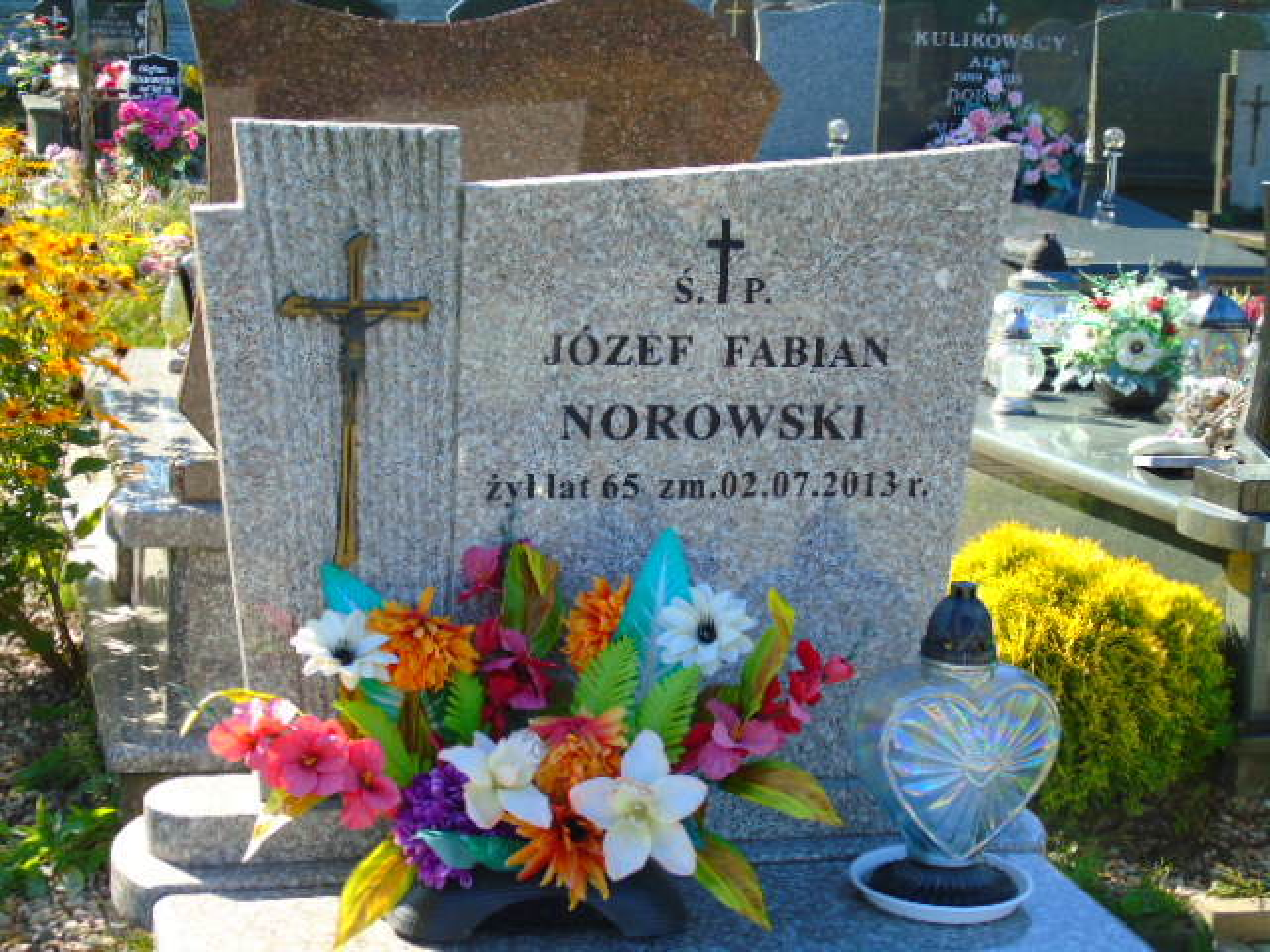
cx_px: 635
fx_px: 2275
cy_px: 476
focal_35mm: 62
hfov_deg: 31.2
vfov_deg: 23.7
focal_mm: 11
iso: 80
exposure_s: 1/160
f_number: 4.5
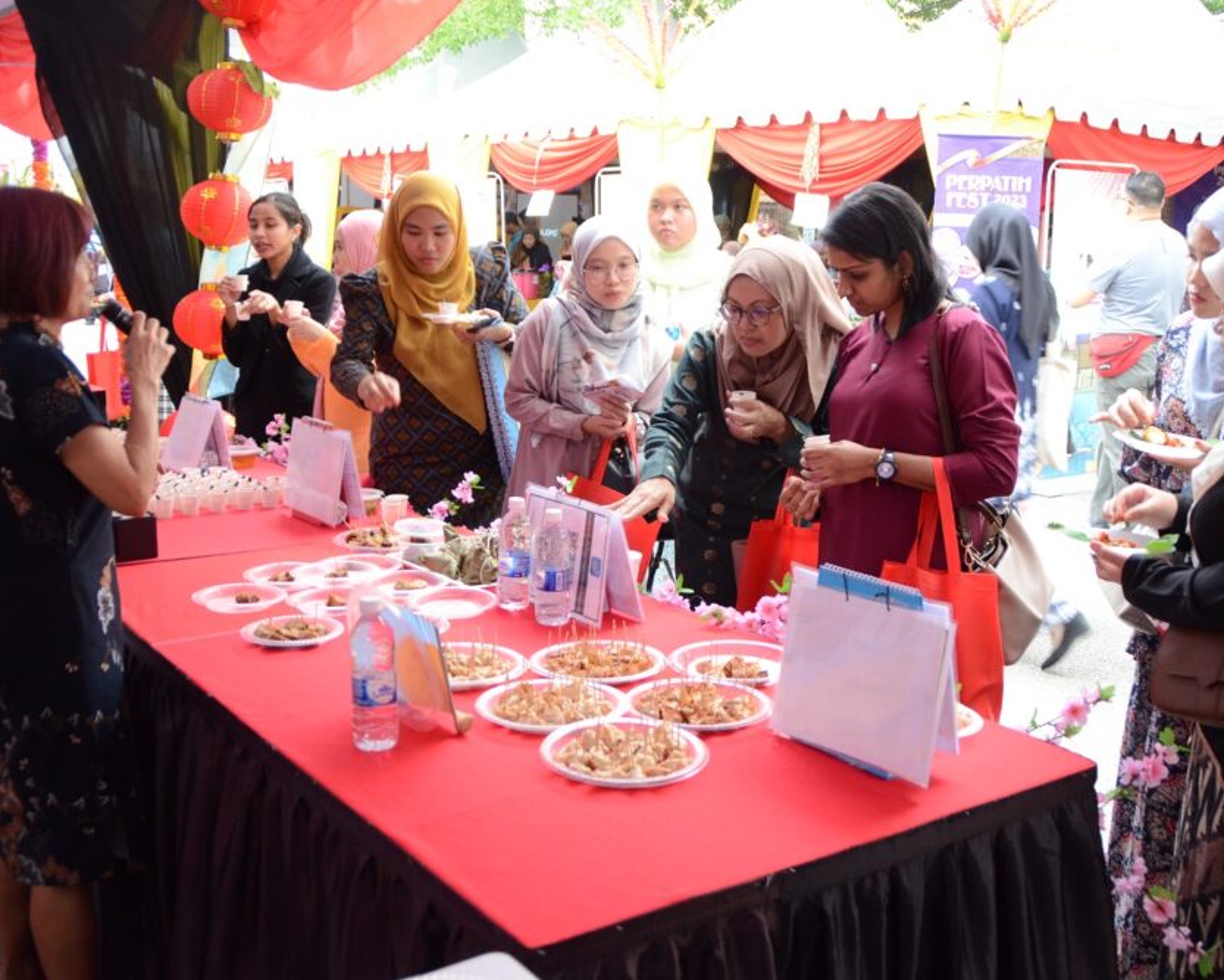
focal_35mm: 38
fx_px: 1377
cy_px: 491
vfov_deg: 39.2
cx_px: 654
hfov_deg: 47.9
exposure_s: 1/50
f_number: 4
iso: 1600
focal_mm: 22
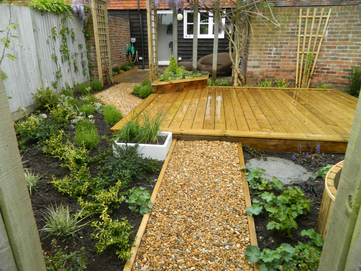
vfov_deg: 54.9
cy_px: 136
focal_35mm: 25
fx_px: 261
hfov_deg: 69.4
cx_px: 180
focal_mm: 4.5
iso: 80
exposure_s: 1/100
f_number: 3.1
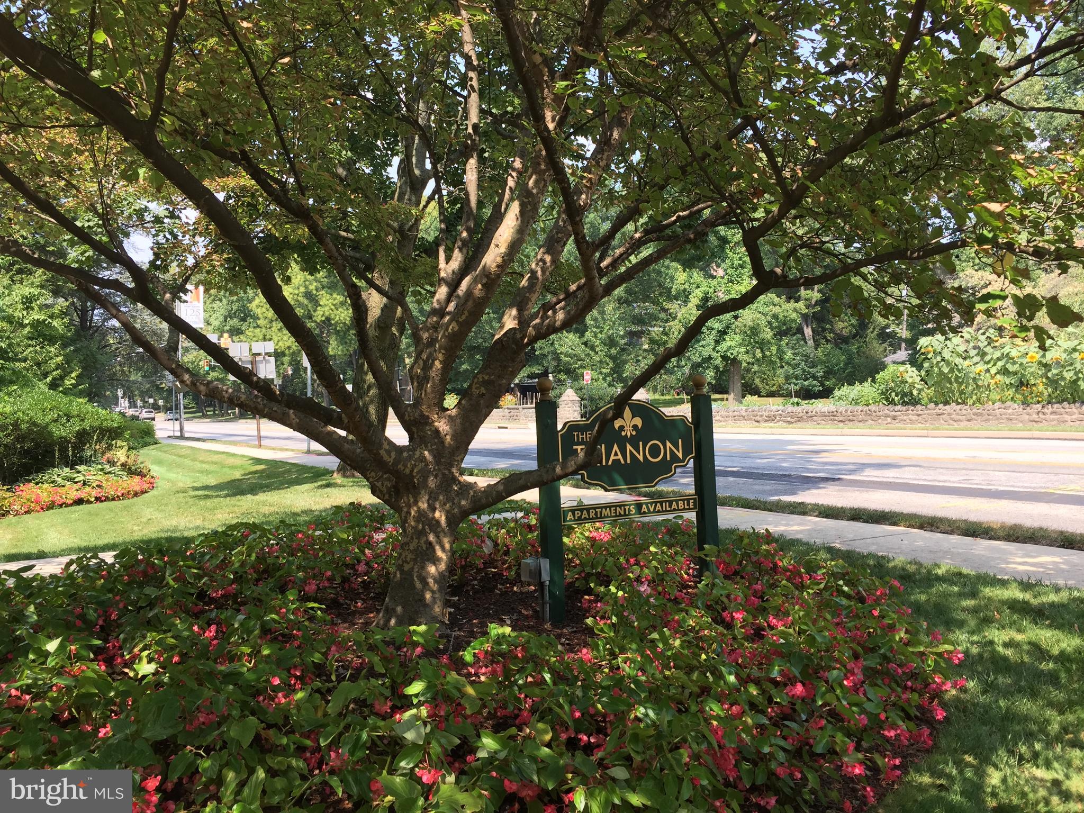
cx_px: 542
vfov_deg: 48.2
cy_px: 406
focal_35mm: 29
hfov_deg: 61.7
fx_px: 908
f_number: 2.2
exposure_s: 1/460
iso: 32
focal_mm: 4.15
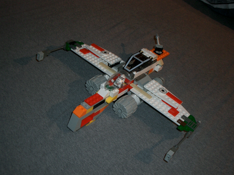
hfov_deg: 45.8
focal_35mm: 41
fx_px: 277
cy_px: 88
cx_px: 117
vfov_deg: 35.1
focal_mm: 6.8
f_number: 2.8
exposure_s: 1/40
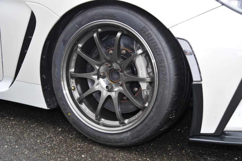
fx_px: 349
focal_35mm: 52
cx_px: 121
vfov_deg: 25.9
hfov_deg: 38.2
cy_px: 80
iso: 400
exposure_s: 1/90
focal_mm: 52
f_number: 5.6
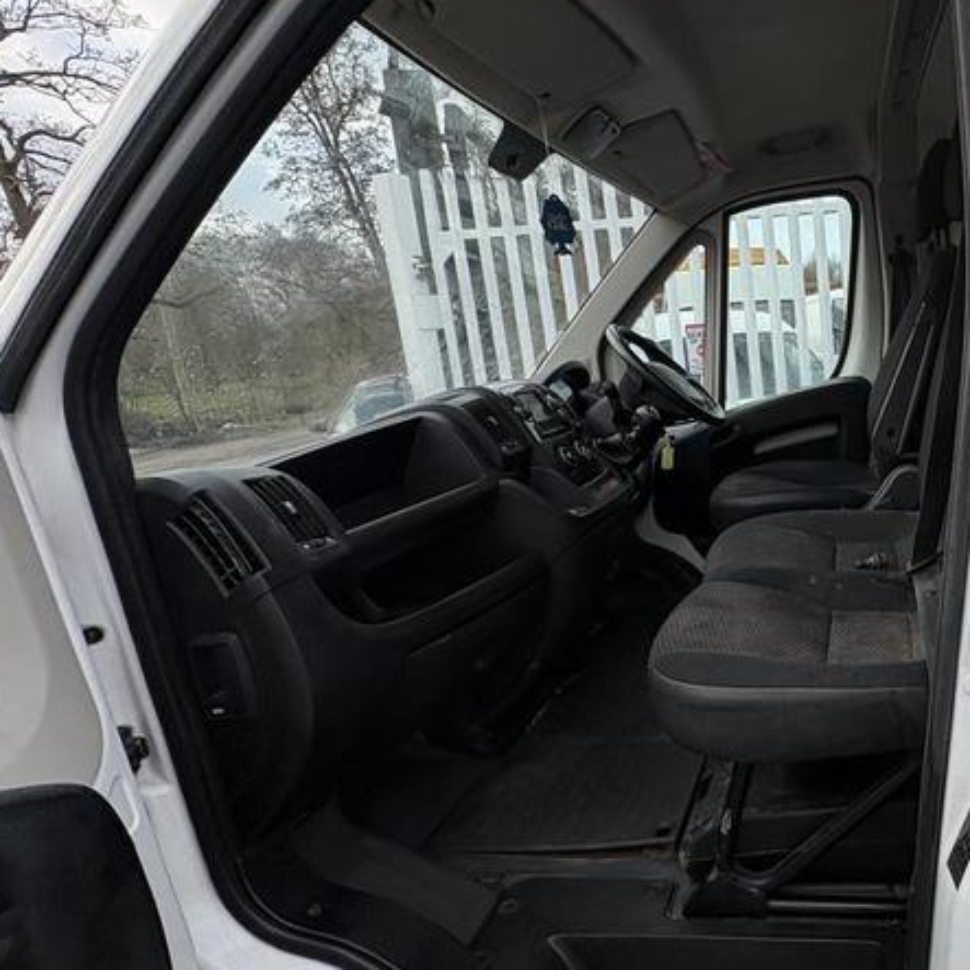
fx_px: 793
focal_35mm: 25
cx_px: 815
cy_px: 501
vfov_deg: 62.9
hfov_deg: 56.9
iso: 40
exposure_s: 1/346
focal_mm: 2.22
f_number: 2.2
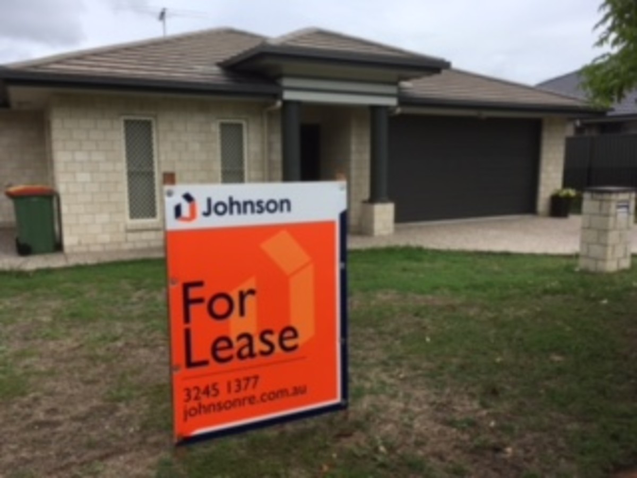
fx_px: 534
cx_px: 318
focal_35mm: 29
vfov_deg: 48.2
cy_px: 239
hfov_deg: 61.7
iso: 25
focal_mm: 4.15
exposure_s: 1/1570
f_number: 2.2
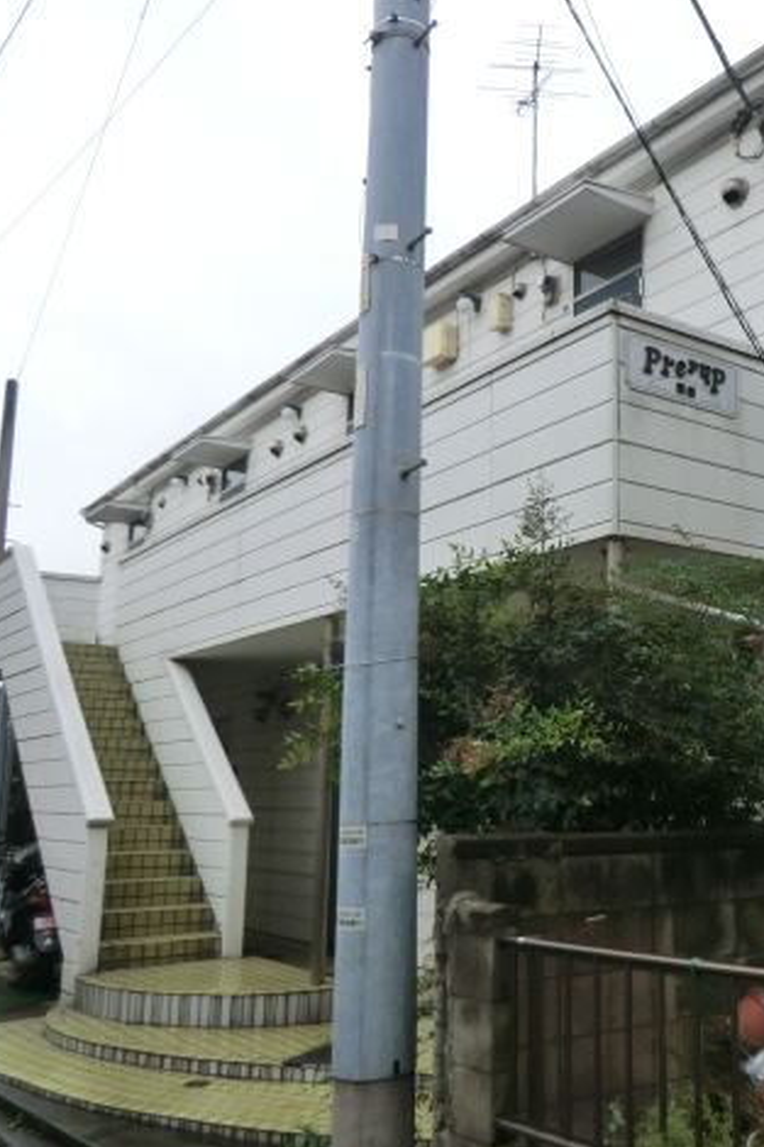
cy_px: 566
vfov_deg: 55.8
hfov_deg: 37.2
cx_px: 632
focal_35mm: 34
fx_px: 1083
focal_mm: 4.3
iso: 80
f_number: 3.2
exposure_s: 1/500
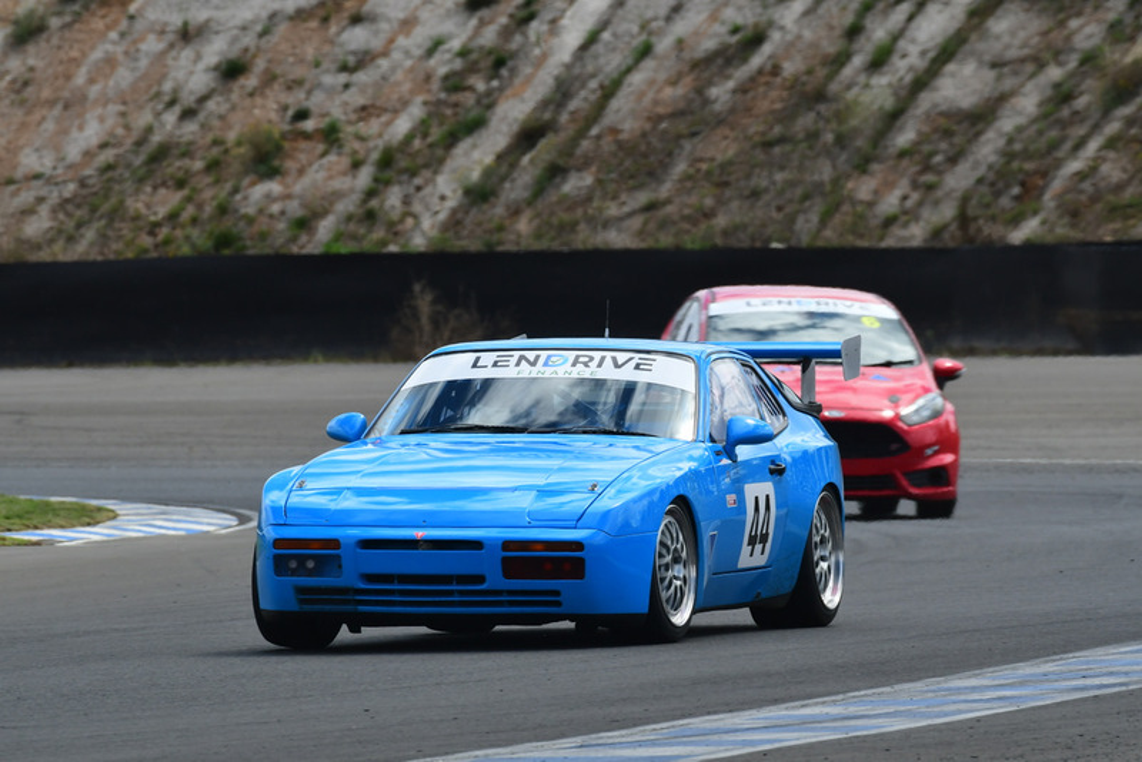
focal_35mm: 570
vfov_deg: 2.4
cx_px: 571
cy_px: 381
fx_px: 18087
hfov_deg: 3.6
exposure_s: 1/640
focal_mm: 380
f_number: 10
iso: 400
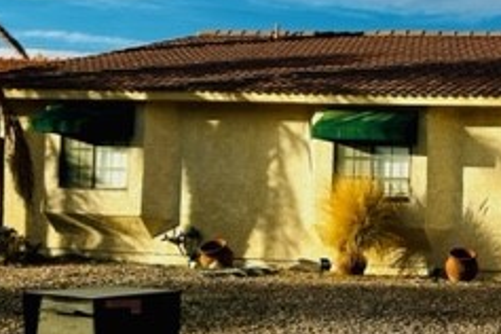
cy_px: 258
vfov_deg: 18.5
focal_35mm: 73
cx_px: 628
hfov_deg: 24.6
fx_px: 1016
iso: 50
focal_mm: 5.7
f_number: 1.5
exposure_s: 1/4274
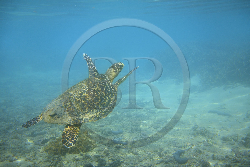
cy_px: 84
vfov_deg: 46.4
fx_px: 194
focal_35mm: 28
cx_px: 125
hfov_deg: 65.5
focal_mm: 18.5
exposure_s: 1/800
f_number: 5.6
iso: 200
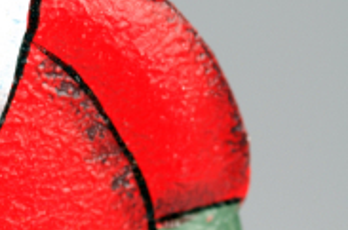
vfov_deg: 4.4
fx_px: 3027
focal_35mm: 314
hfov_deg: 6.5
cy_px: 89
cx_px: -54
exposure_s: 1/15
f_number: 9
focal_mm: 90
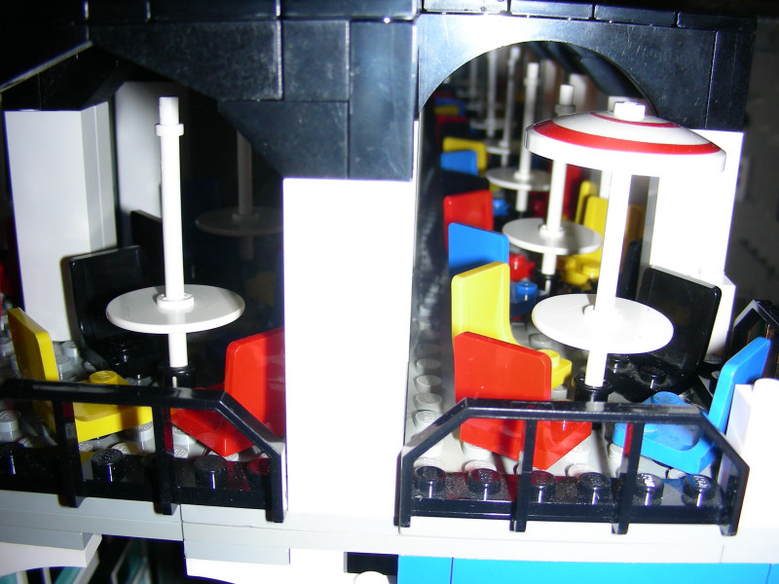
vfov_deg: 37.7
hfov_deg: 49.0
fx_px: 855
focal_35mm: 38
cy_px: 292
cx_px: 390
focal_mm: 6.3
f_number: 3.5
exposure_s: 1/60.1
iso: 50
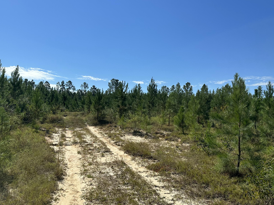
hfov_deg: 60.0
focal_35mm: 30
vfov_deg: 46.8
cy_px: 109
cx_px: 138
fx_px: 237
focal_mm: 6.86
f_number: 1.78
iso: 80
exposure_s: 1/7576
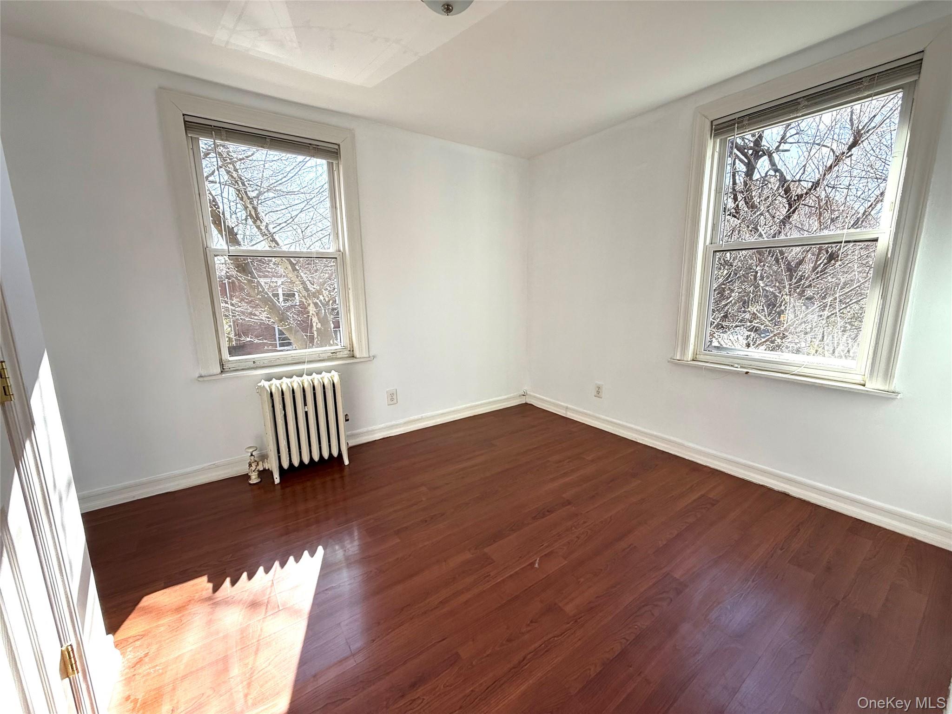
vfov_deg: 85.7
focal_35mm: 14
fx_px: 385
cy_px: 357
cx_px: 476
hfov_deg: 102.1
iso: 64
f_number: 2.2
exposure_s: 1/207
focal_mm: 2.22
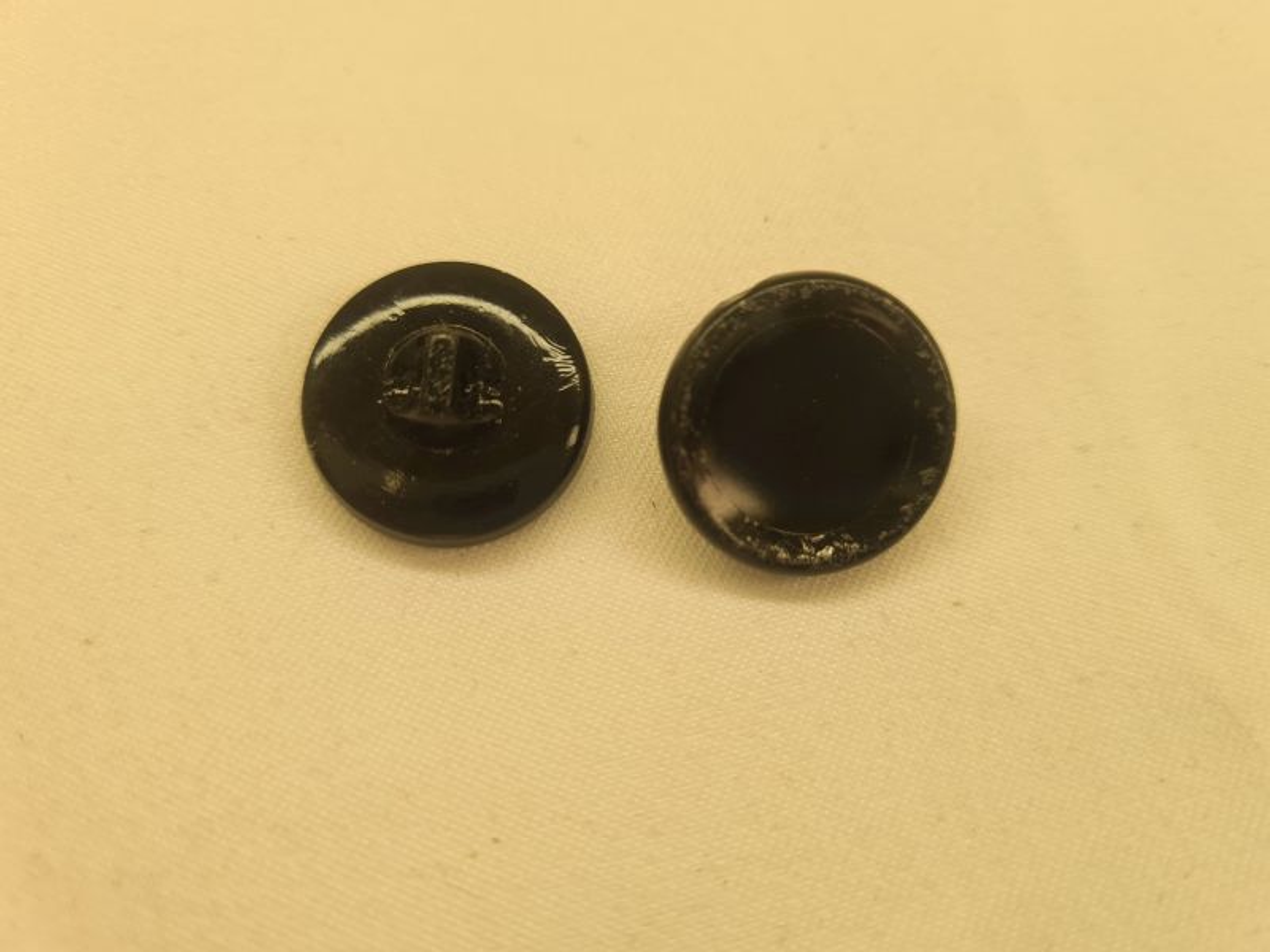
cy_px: 476
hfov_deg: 67.3
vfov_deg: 53.1
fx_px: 954
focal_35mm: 26
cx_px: 635
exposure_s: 1/229
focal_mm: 5.4
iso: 50
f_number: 1.8
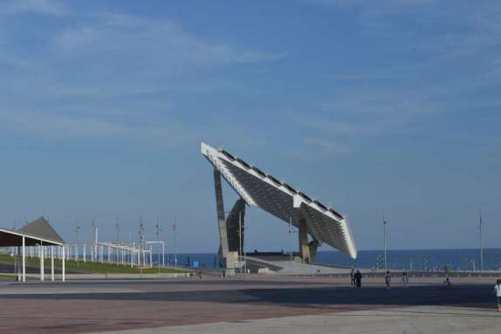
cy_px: 228
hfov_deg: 25.9
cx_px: 182
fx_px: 1086
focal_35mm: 78
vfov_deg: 17.5
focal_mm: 56
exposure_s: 1/125
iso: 180
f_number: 11
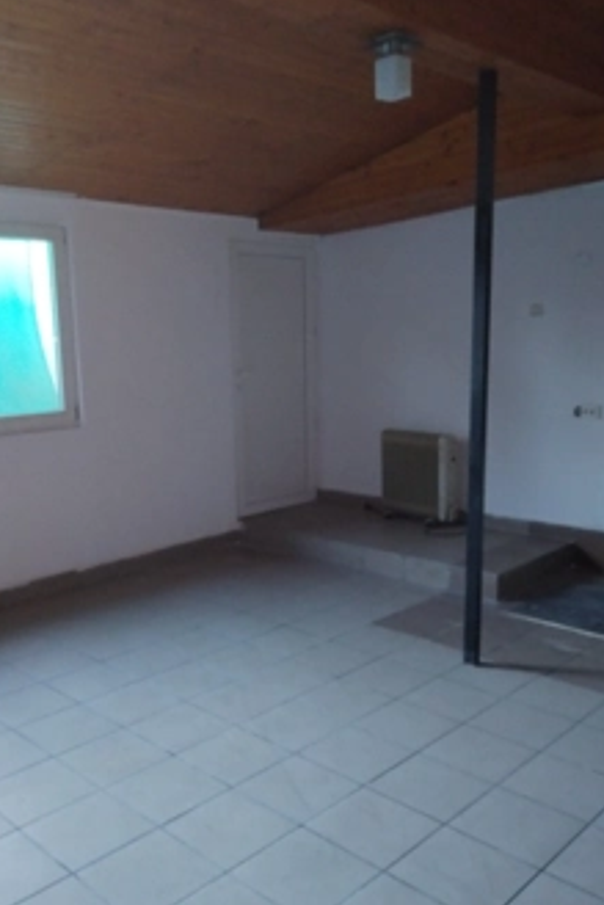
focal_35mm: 33
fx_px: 830
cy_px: 497
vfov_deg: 57.1
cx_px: 245
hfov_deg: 39.9
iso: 552
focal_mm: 4.75
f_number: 1.8
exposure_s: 1/33.3
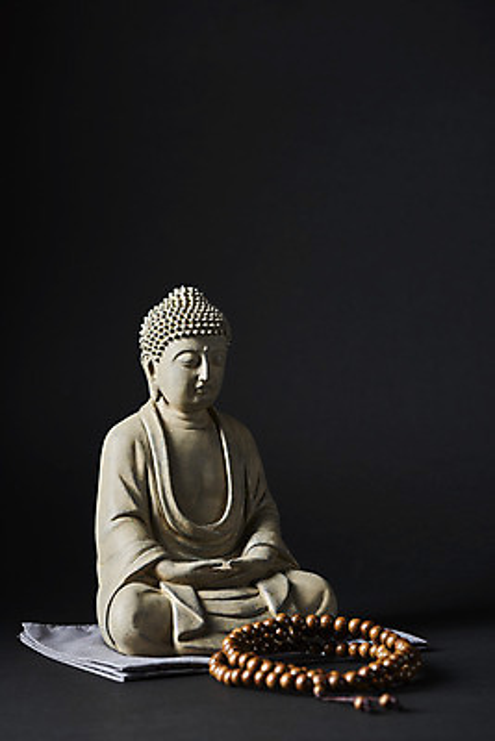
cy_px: 370
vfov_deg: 19.4
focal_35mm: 105
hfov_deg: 13.1
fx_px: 2164
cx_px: 248
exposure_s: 1/125
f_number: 6.3
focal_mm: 105
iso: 64
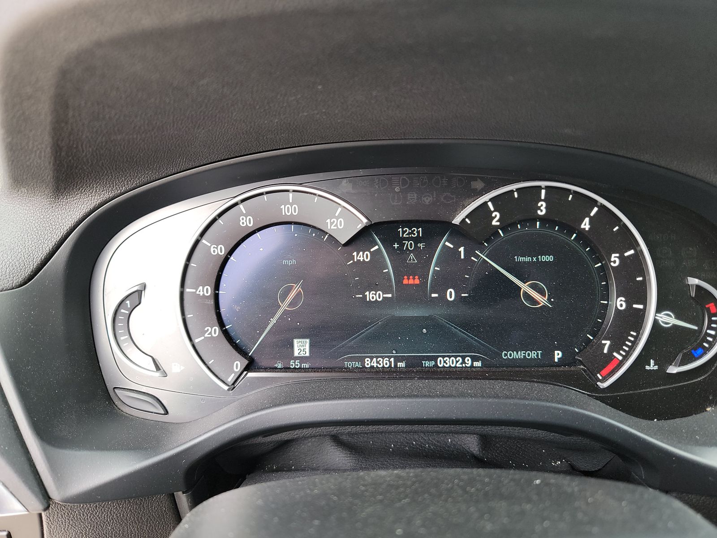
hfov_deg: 71.6
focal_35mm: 24
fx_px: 497
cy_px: 269
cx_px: 358
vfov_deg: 56.8
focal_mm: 6.7
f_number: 1.8
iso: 139
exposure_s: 1/59
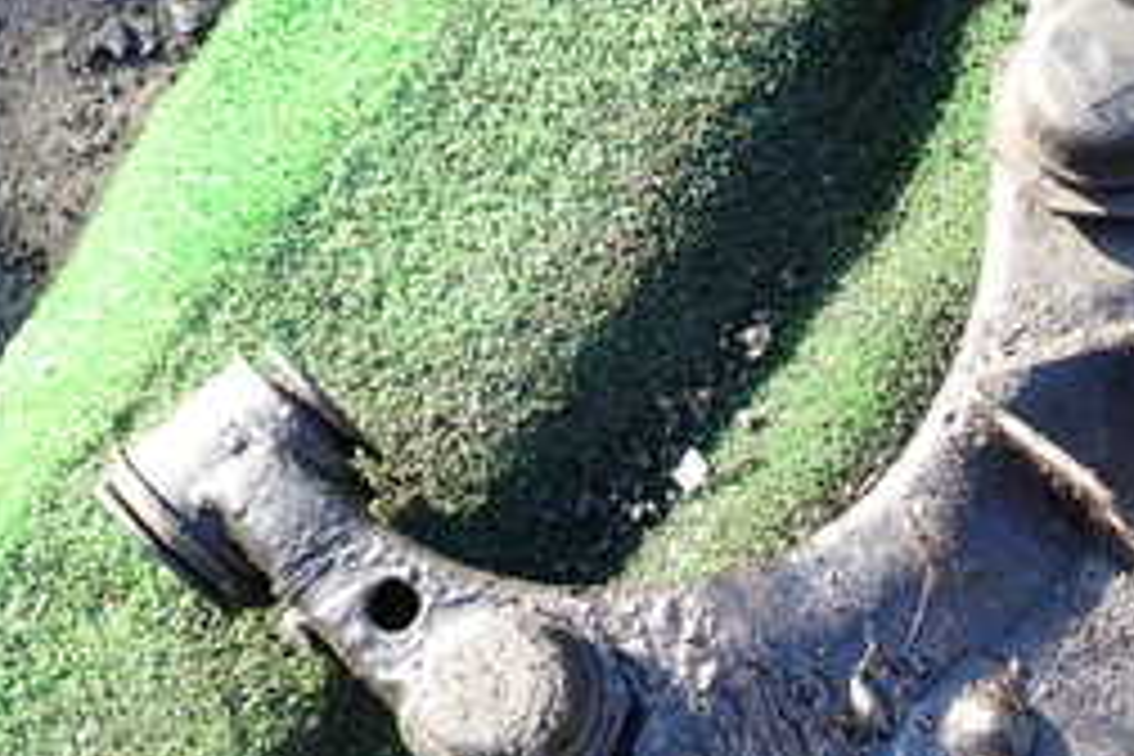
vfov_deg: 21.6
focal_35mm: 62
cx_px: 950
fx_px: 1953
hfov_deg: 31.3
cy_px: 612
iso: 100
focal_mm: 4.5
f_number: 2.8
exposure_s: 1/100
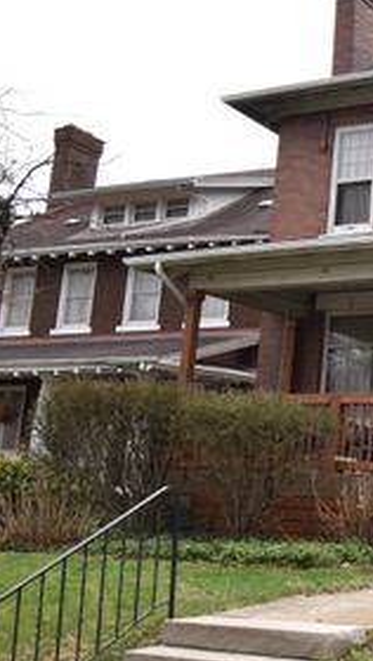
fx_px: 982
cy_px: 306
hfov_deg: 19.0
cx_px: 550
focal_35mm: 56
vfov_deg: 37.2
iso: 100
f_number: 6.3
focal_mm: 20
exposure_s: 1/200
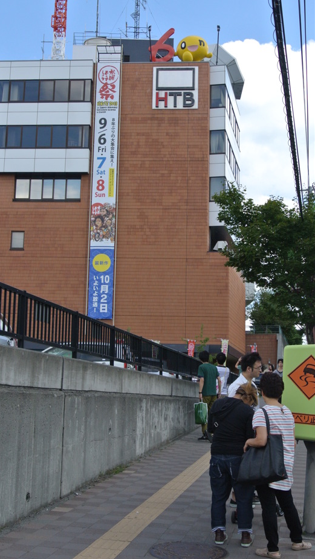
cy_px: 256
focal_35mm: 51
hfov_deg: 23.5
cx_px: 135
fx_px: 757
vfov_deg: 40.5
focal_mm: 16.3
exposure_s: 1/500
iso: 200
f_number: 5.6
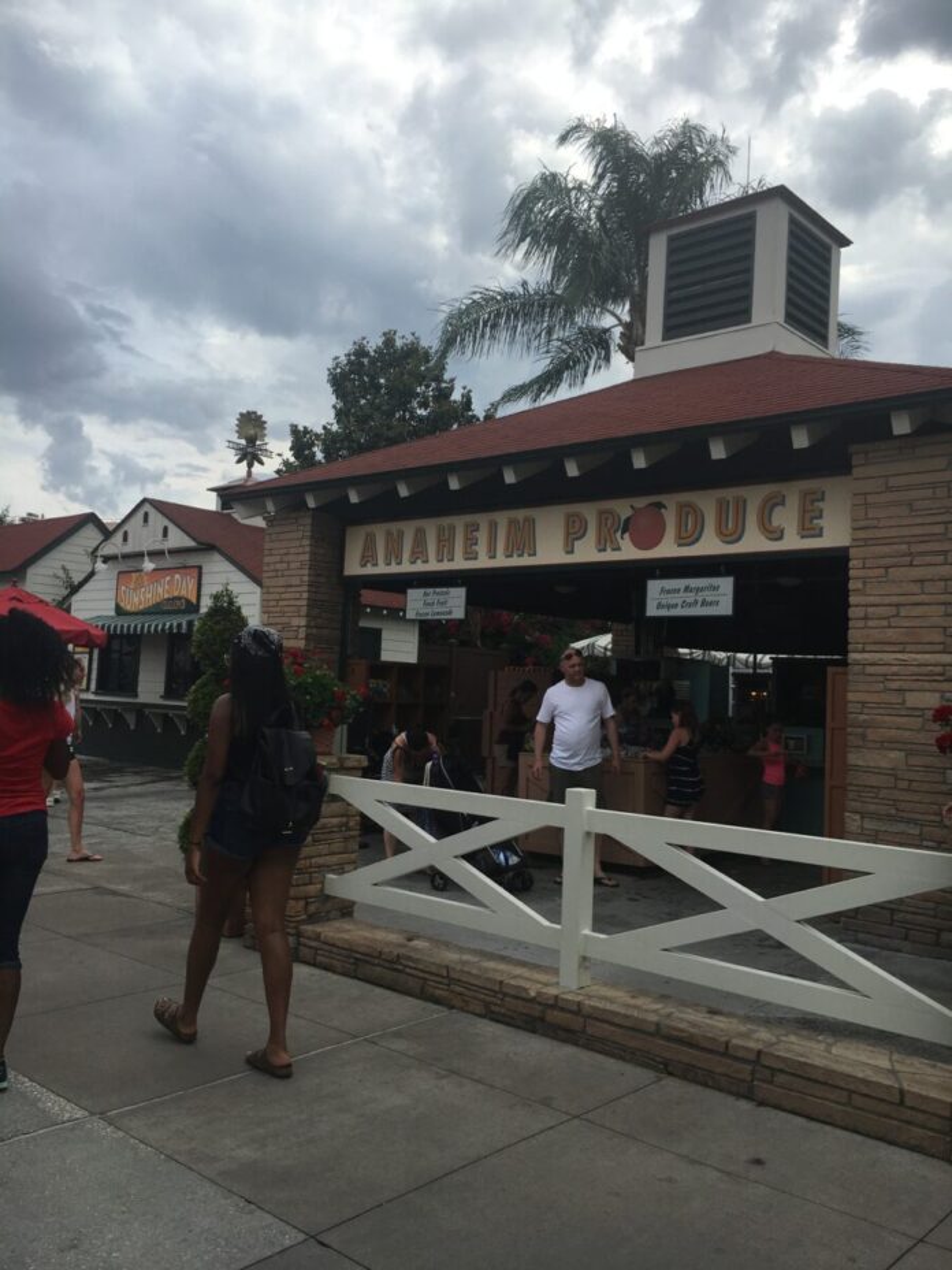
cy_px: 635
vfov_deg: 61.7
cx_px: 476
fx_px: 1063
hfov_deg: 48.2
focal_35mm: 29
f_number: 2.2
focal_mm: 4.15
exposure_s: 1/1479
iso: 25
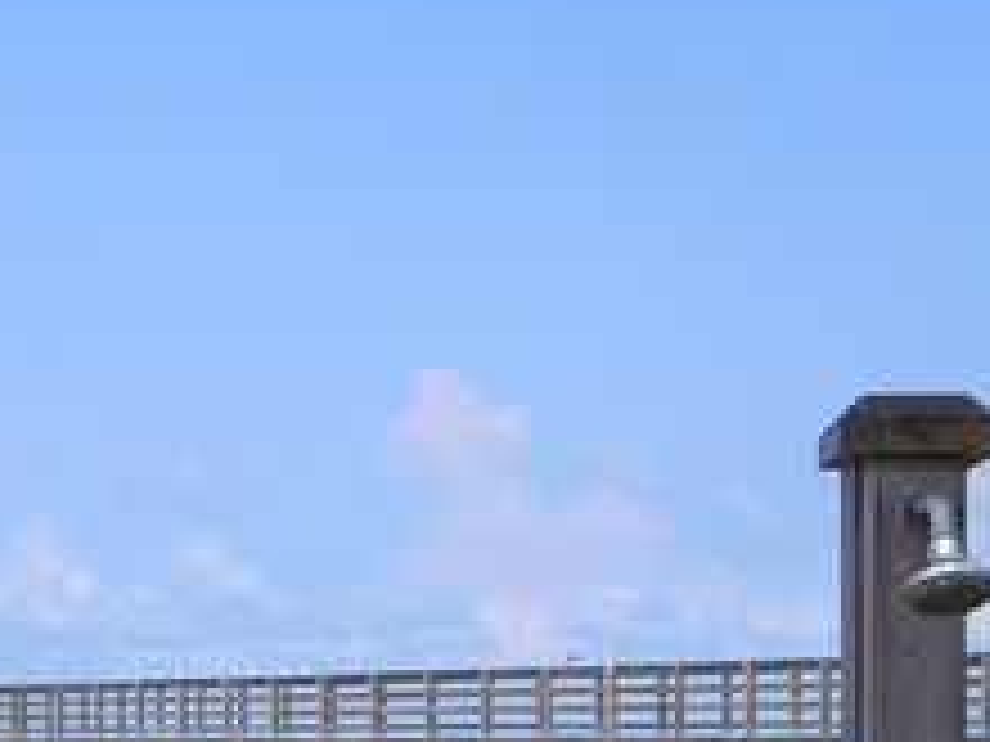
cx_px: 459
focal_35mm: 102
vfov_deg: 14.3
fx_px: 2917
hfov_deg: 19.3
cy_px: 729
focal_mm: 5.8
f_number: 8.5
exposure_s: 1/130
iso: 50
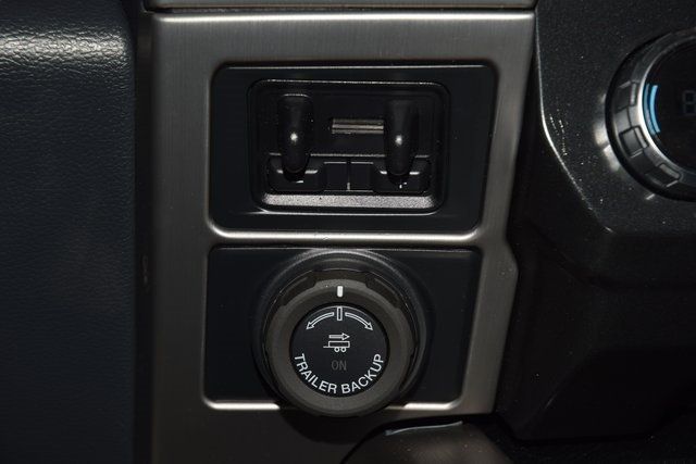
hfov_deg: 19.5
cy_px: 232
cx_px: 348
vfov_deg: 13.0
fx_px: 2030
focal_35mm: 105
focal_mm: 70
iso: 100
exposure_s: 1/125
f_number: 8
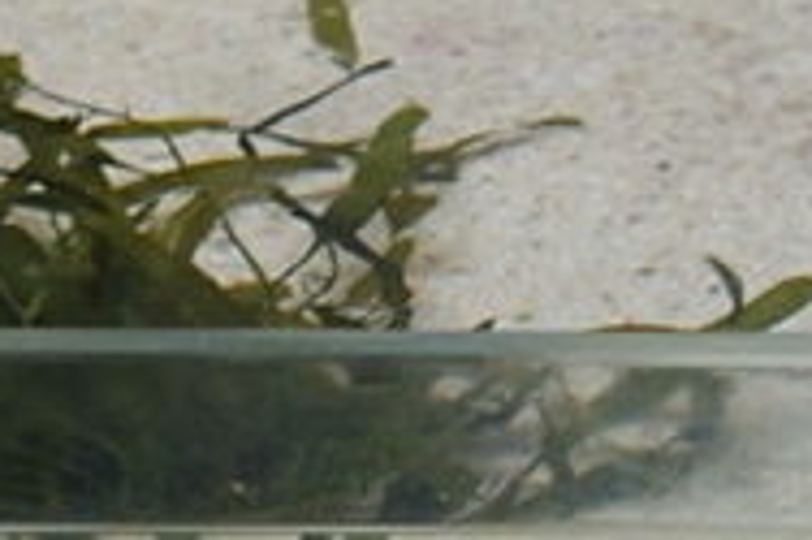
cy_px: 11
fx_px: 4417
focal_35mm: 196
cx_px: -117
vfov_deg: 7.0
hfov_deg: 10.4
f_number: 2.8
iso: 250
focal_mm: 13.34
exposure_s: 1/40
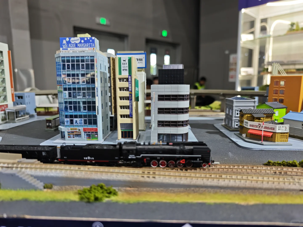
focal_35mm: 23
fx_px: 201
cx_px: 152
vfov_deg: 58.9
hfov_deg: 73.9
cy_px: 114
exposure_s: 1/100
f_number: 1.63
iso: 200
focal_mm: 8.72
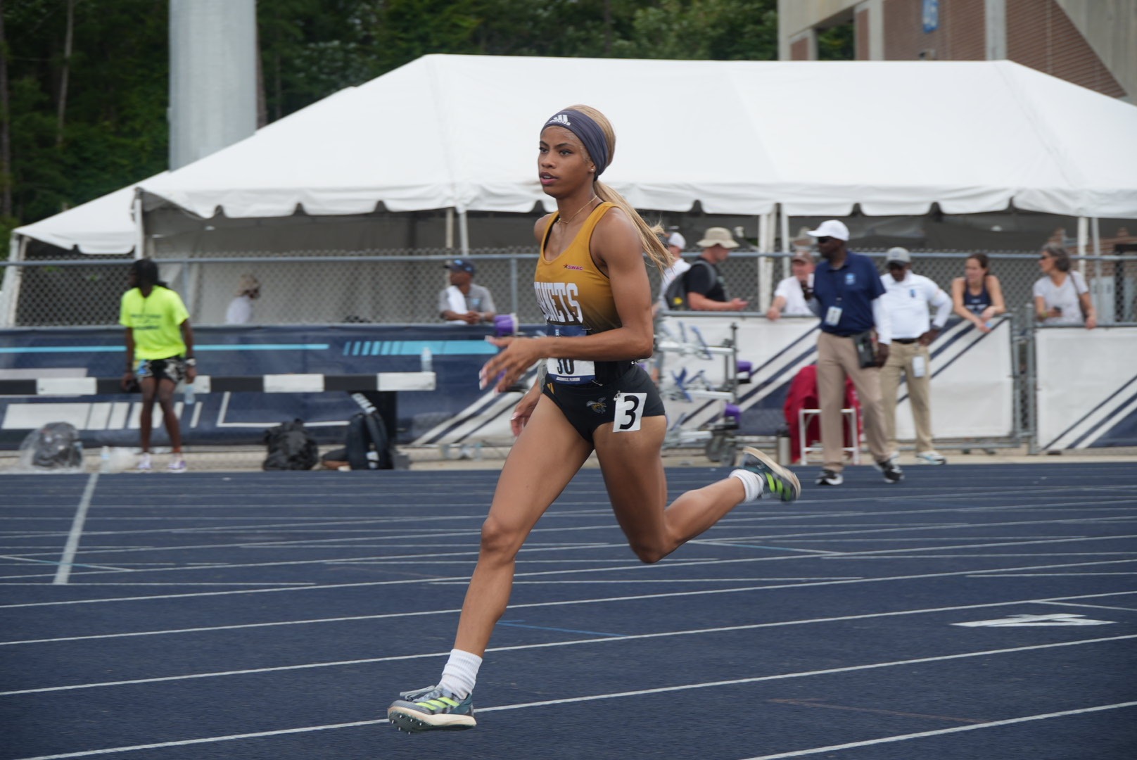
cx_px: 568
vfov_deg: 15.6
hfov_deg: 23.1
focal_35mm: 88
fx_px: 2781
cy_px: 380
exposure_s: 1/320
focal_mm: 59
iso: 100
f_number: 4.5
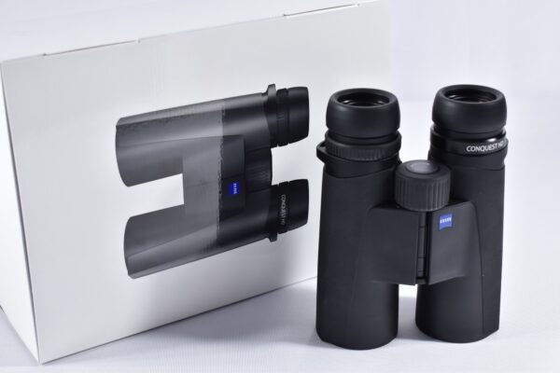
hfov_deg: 33.4
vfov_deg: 22.6
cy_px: 186
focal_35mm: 60
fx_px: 933
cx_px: 280
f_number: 5
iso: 640
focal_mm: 40
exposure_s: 1/50
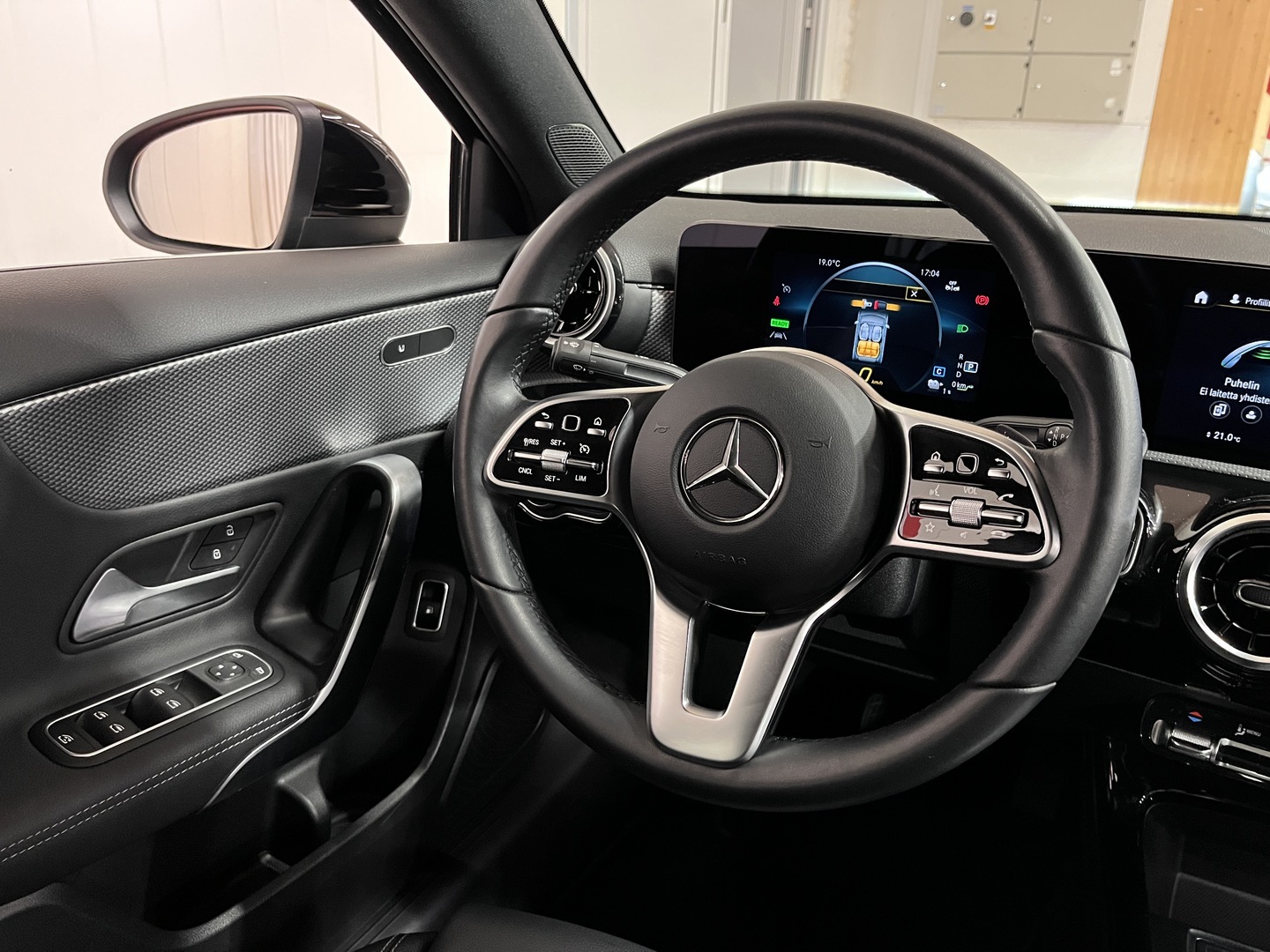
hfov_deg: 67.3
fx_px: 954
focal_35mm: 26
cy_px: 476
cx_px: 635
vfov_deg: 53.1
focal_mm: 5.1
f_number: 1.6
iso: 640
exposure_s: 1/33
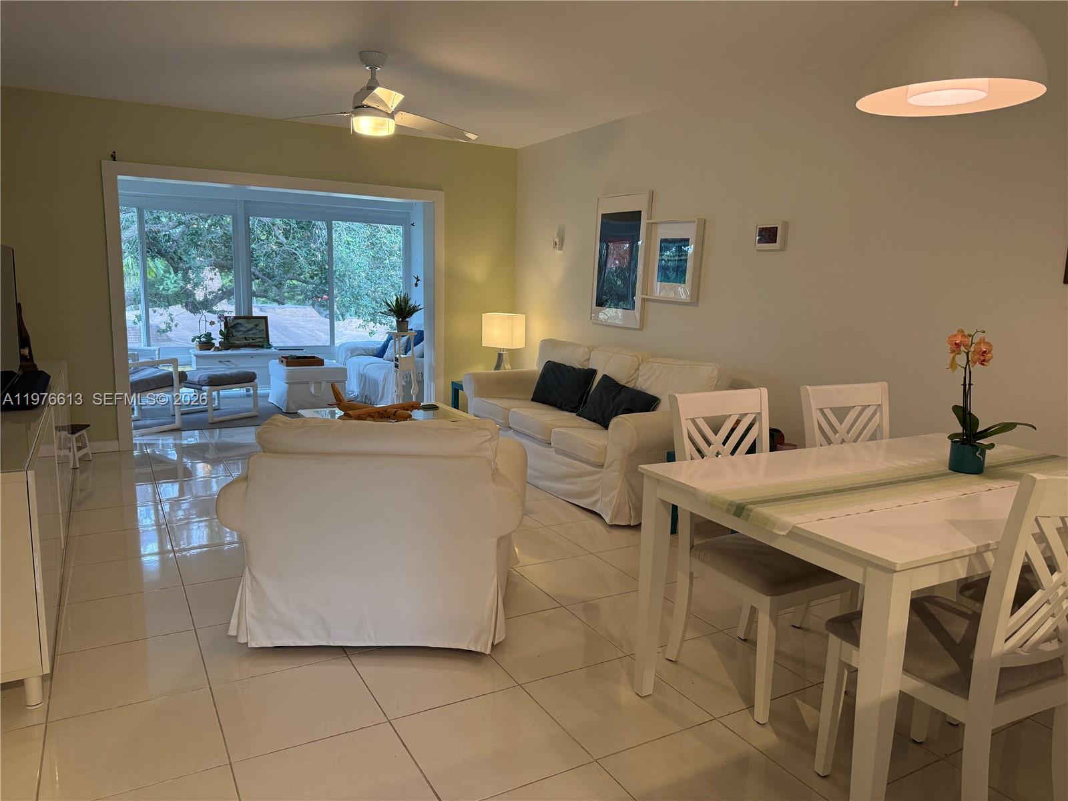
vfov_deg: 56.8
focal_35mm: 24
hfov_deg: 71.6
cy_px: 400
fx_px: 740
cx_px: 534
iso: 200
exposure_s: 1/128
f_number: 1.78
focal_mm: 6.76
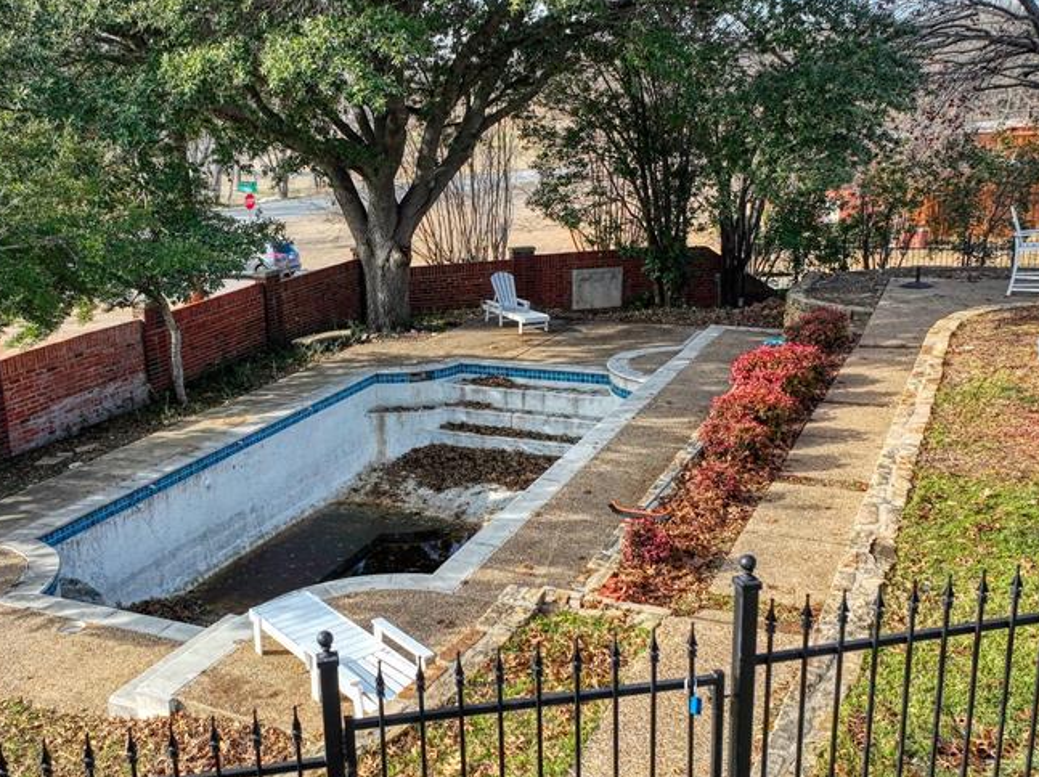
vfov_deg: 37.6
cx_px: 389
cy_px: 421
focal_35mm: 38
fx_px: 1140
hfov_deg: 48.5
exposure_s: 1/1250
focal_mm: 12.3
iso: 300
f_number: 2.8
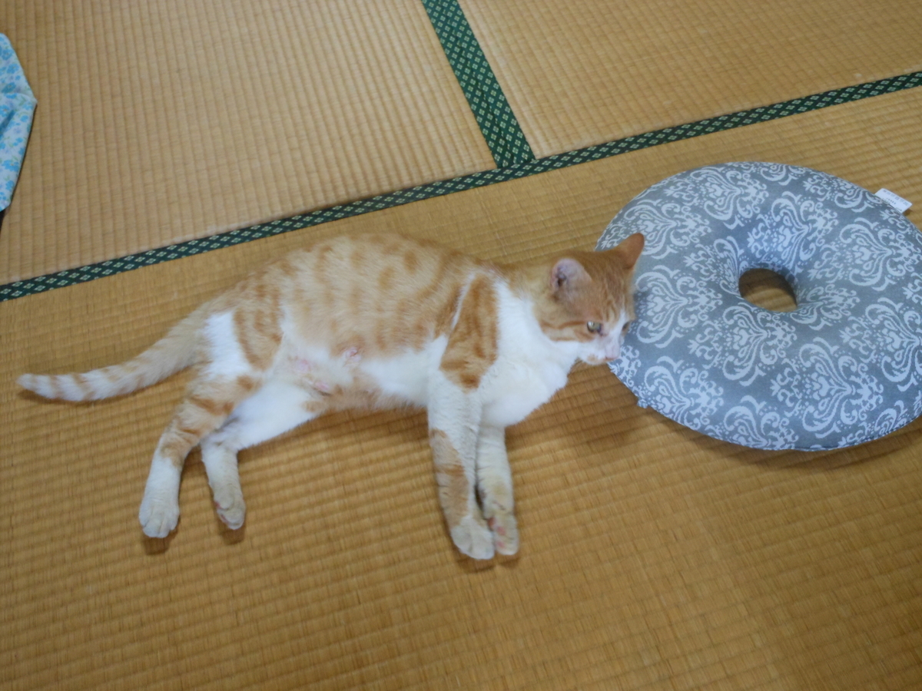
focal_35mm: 33
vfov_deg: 42.9
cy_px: 346
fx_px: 879
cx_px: 461
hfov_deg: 55.4
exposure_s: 1/30
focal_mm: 5.9
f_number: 4
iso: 320
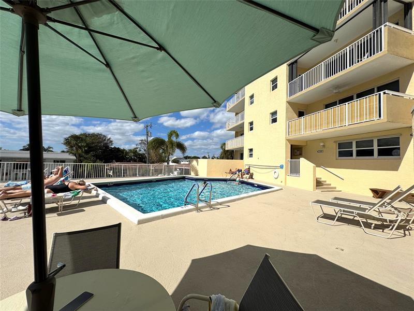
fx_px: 167
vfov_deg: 85.7
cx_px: 207
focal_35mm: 14
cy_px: 156
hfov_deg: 102.1
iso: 32
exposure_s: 1/4630
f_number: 2.2
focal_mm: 2.22
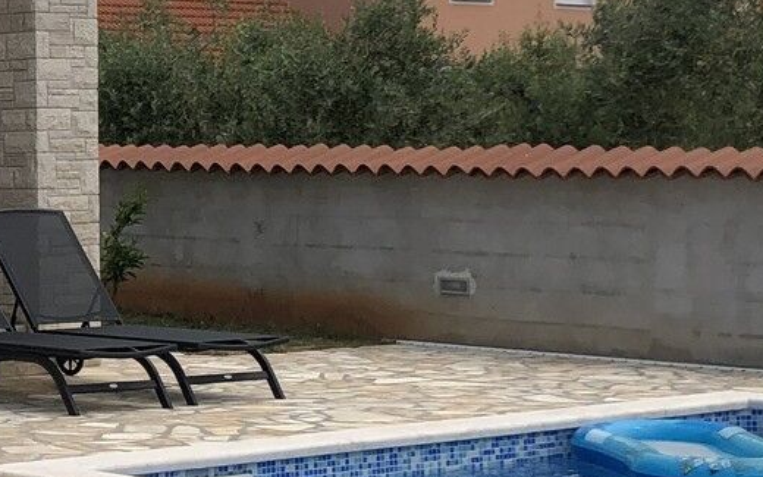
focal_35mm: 117
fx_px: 2433
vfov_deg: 11.2
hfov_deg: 17.0
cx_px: -158
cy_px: 123
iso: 20
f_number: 1.8
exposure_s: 1/3690
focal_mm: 3.99
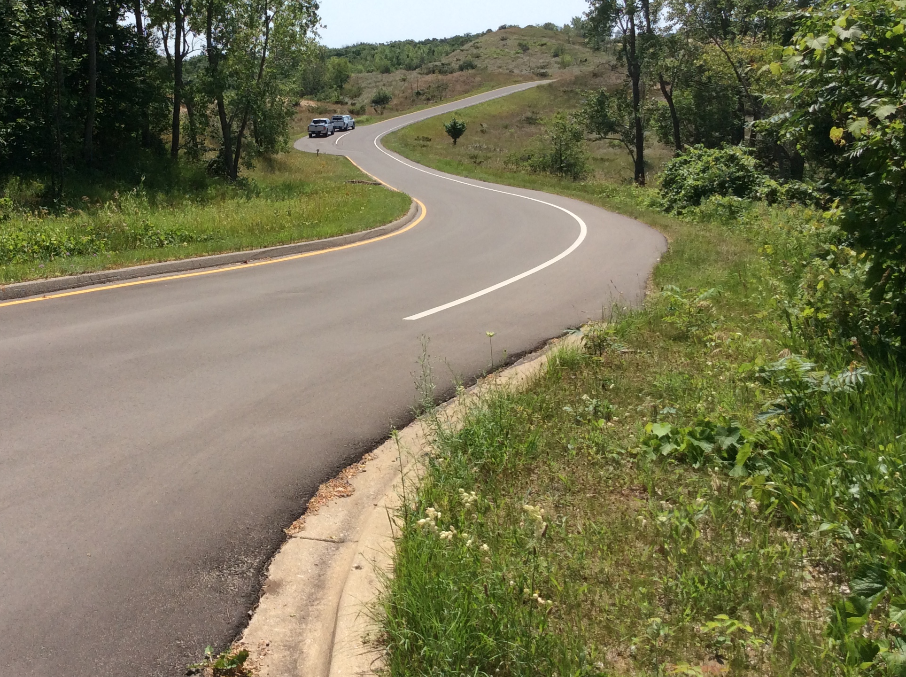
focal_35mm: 43
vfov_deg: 33.4
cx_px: 309
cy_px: 270
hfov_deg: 43.4
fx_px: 1124
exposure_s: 1/1789
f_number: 2.4
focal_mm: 3.3
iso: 32
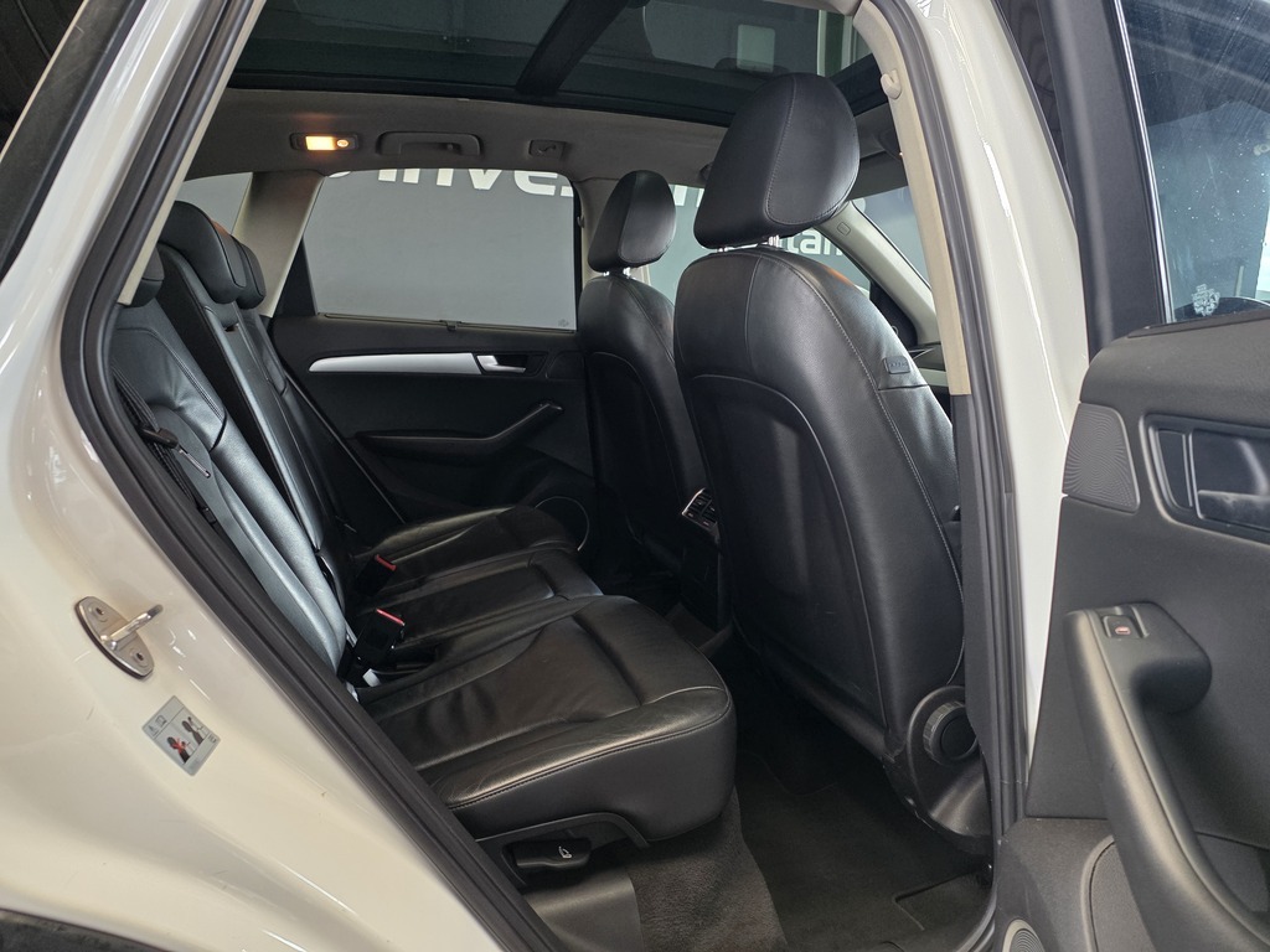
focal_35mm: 23
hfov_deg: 73.9
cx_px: 635
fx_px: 844
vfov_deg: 58.9
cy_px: 476
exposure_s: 1/100
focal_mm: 6.25
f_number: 1.7
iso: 200
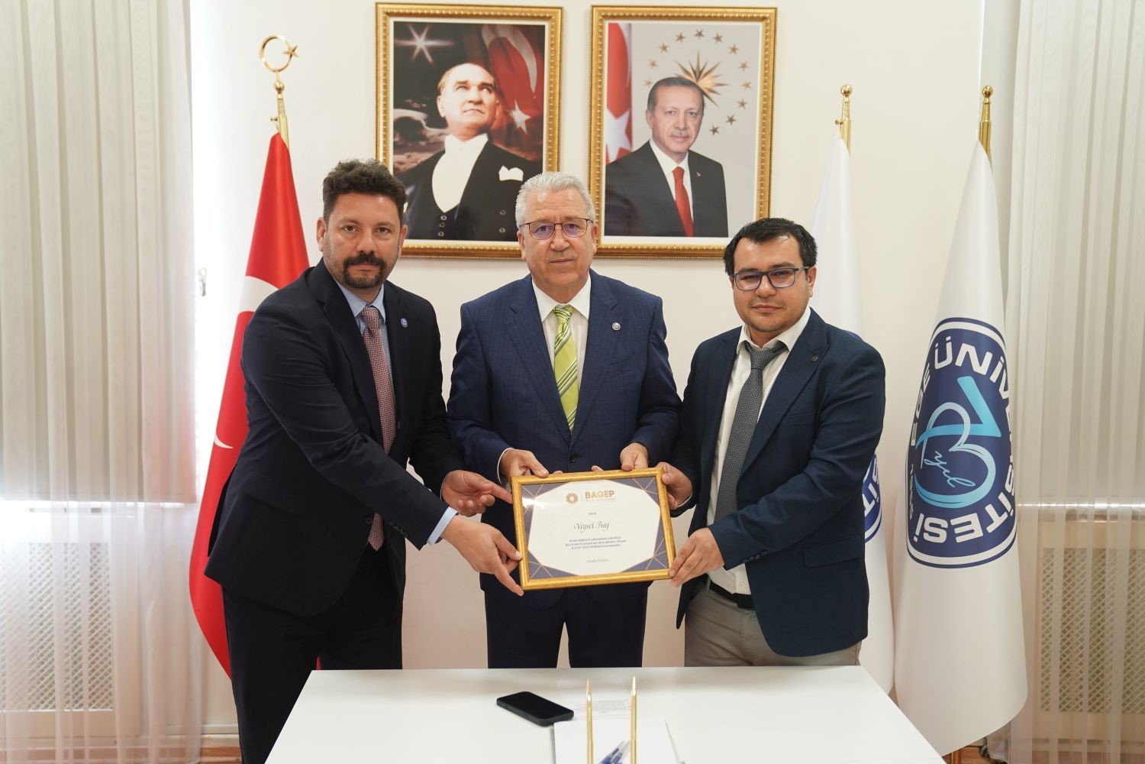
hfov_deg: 50.7
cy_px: 382
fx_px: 1209
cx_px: 572
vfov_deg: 35.1
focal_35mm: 38
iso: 1250
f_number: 3.2
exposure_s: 1/100
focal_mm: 38
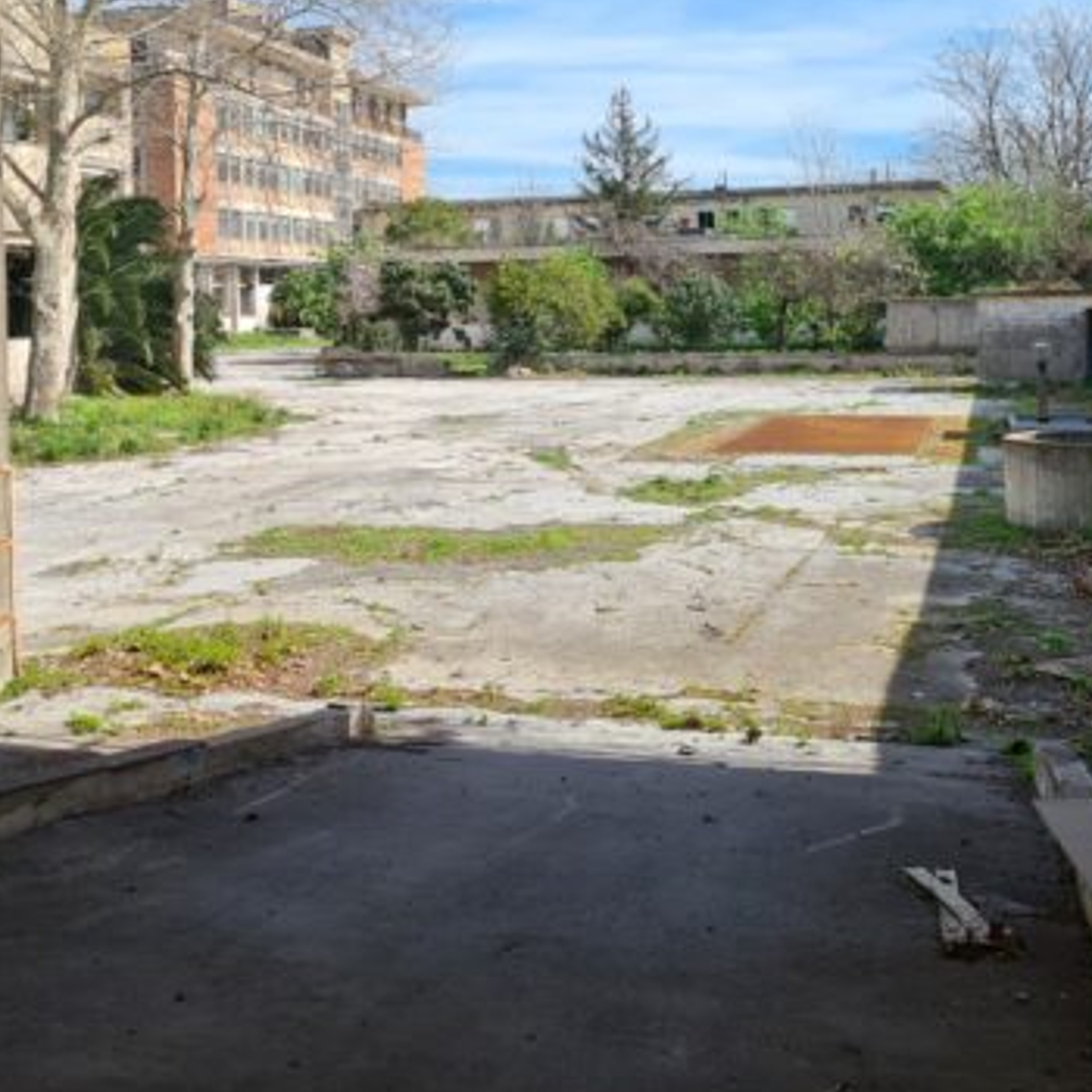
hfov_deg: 36.6
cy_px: 348
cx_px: 431
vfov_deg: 36.3
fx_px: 1642
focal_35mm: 46
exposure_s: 1/1668
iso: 50
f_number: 1.8
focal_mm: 5.4
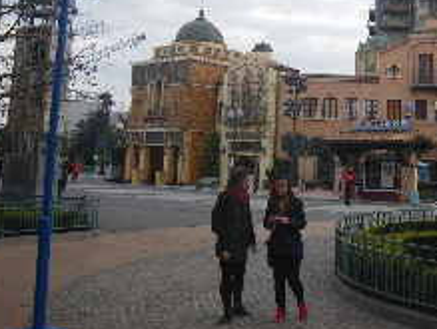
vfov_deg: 29.3
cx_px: 355
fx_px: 620
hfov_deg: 37.3
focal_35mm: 49
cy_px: 84
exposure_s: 1/50
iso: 50
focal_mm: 5
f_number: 3.5
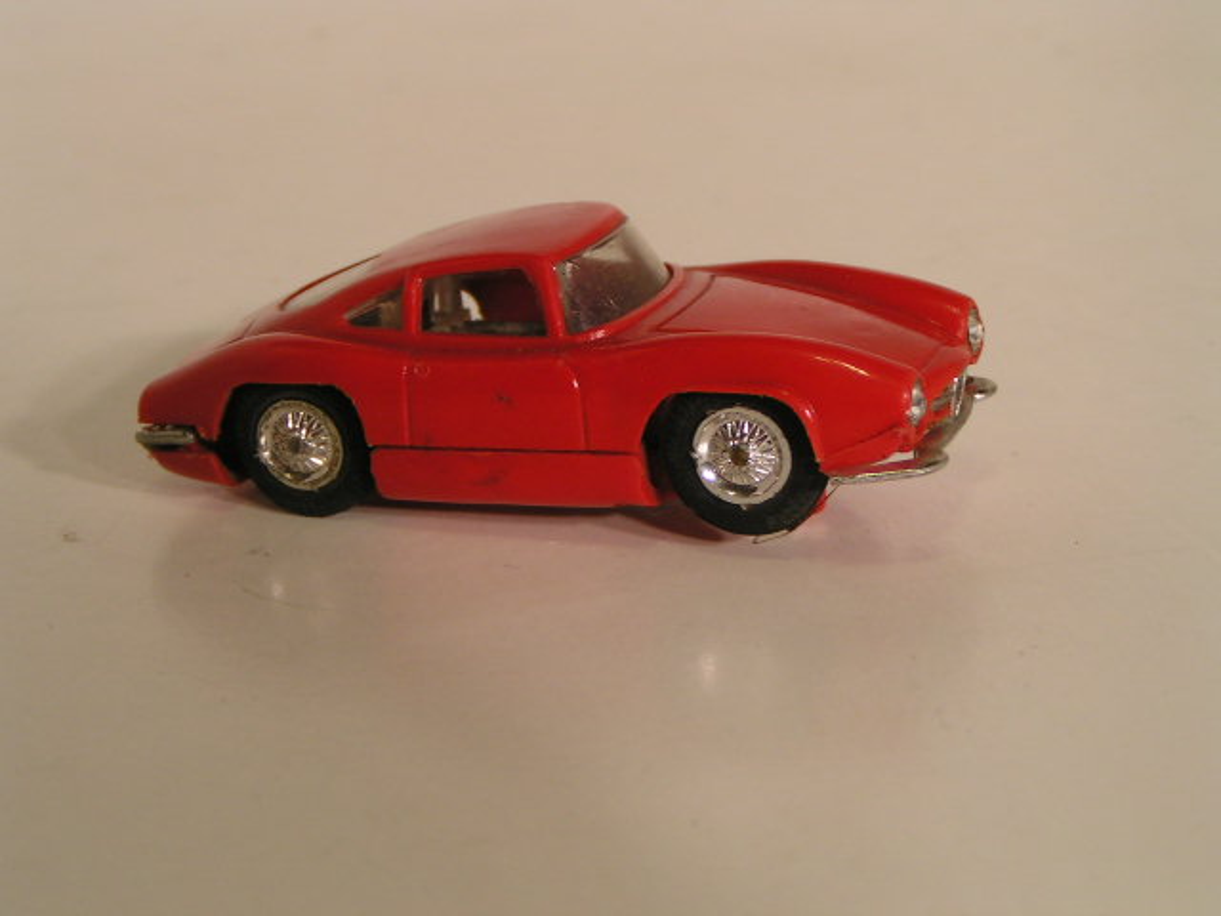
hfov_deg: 23.8
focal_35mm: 82
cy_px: 458
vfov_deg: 18.0
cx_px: 610
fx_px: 2892
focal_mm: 12.6
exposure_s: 1/100
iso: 50
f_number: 3.2
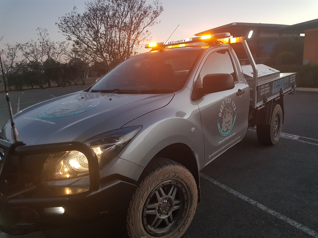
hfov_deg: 67.3
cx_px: 159
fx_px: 239
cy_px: 119
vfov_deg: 53.1
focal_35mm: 26
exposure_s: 1/100
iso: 160
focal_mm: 4.2
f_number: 1.7
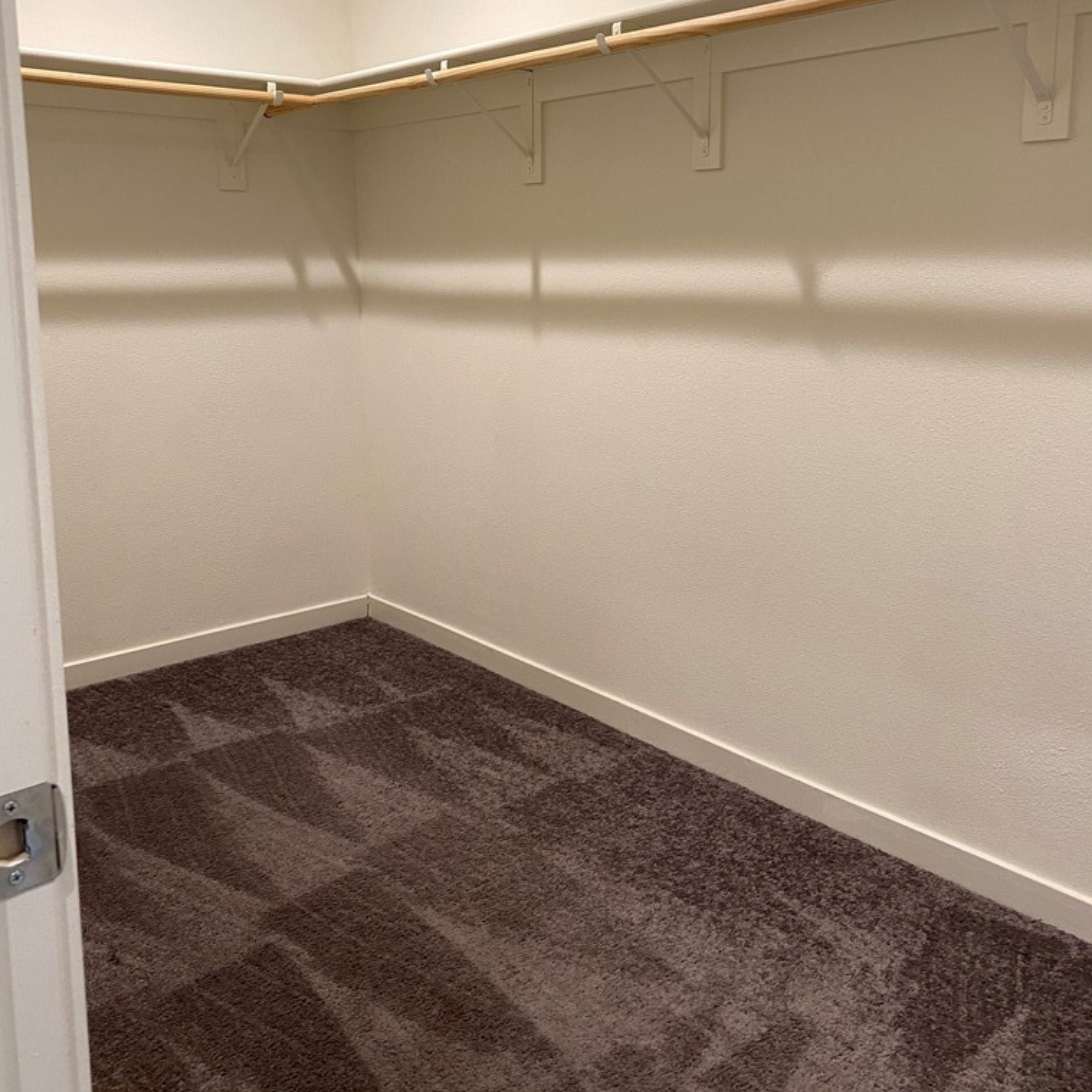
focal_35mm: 31
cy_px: 410
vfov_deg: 52.0
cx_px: 548
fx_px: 1106
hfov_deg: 52.5
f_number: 1.8
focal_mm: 4.25
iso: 100
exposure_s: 1/60
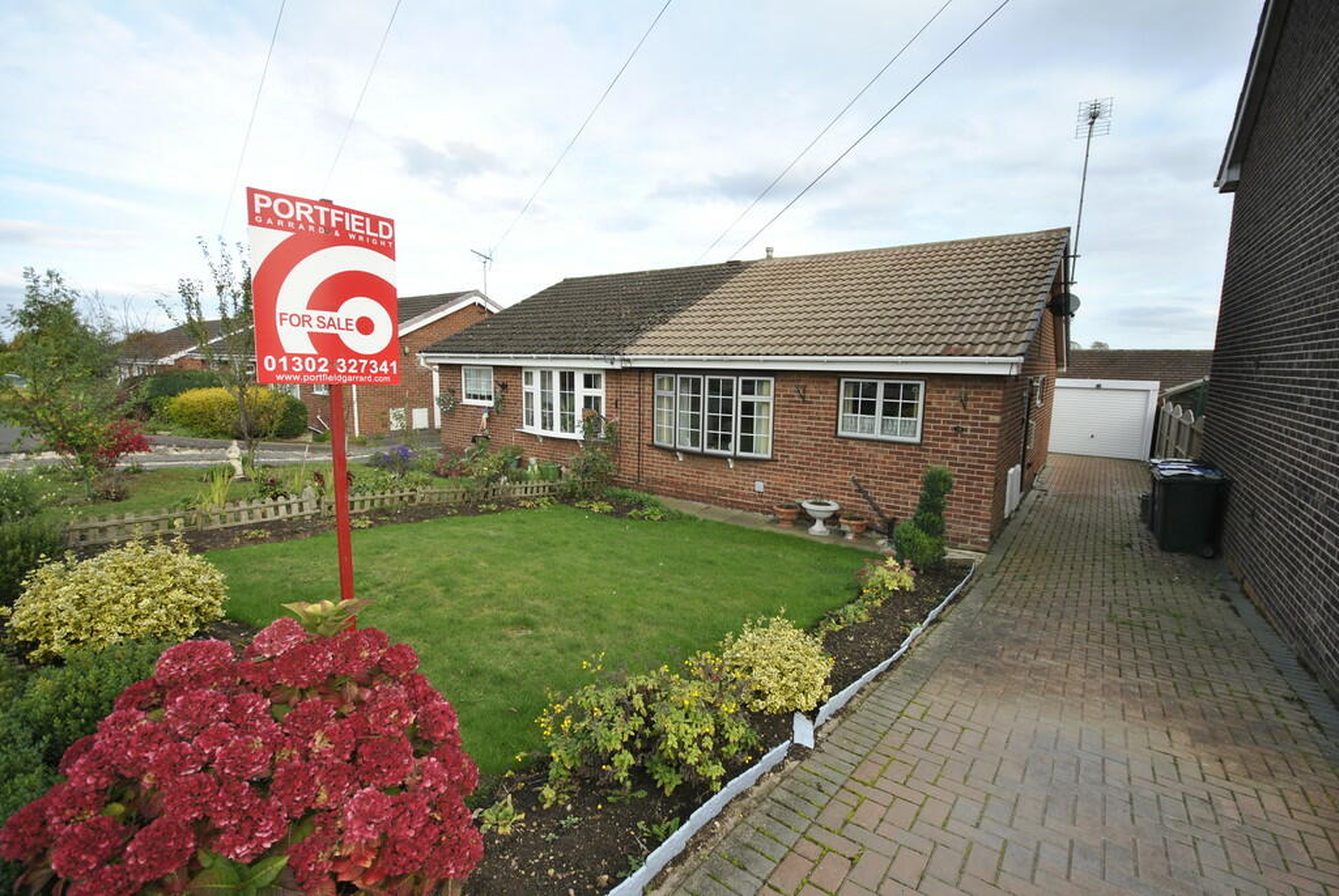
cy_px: 448
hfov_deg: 100.3
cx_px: 670
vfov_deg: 77.5
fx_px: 558
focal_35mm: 15
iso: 100
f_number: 5.6
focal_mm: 10
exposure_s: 1/125
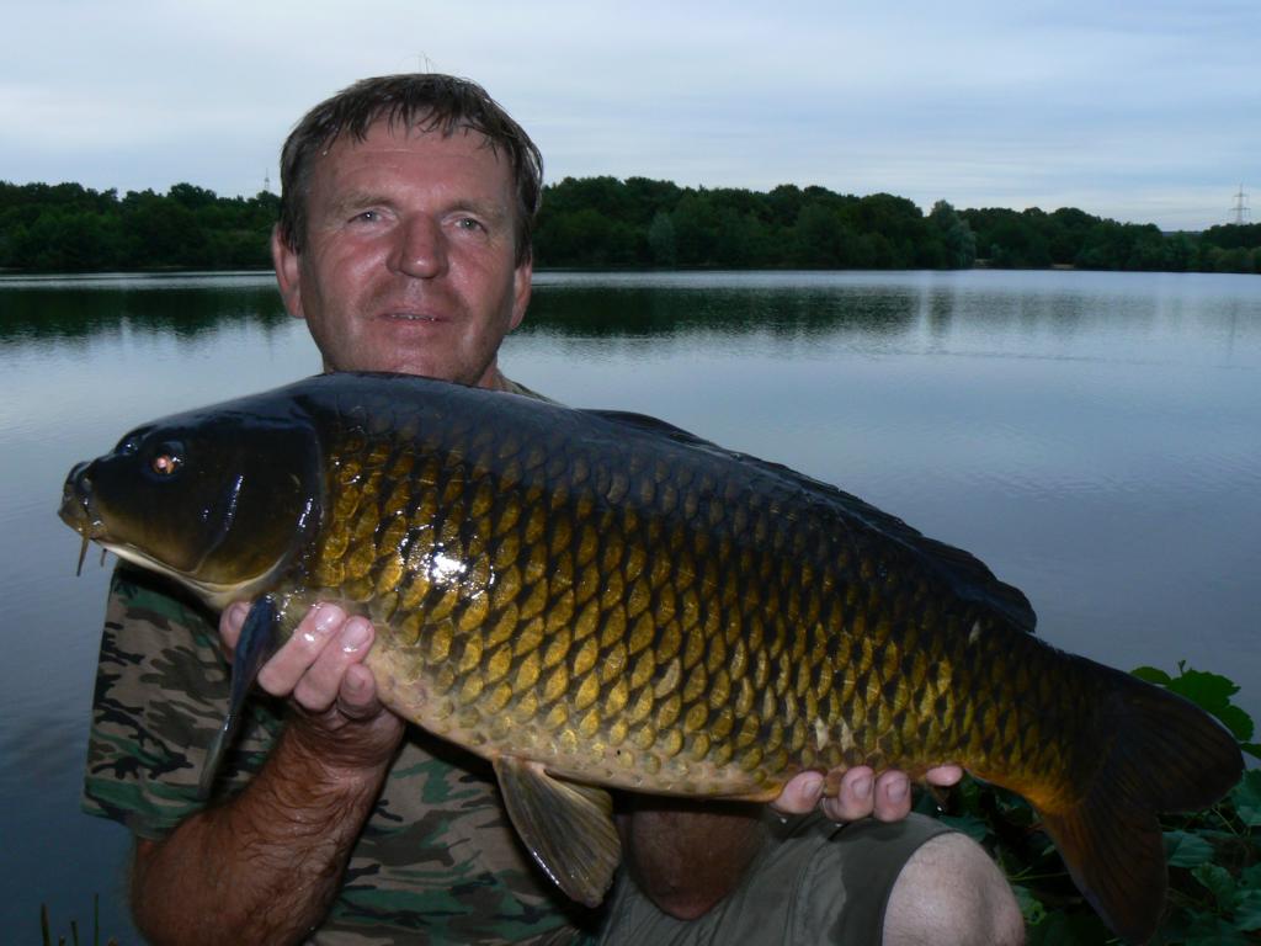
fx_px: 1311
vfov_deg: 39.7
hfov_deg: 51.4
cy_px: 473
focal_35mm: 36
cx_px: 630
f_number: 8
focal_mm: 6
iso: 100
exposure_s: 1/100
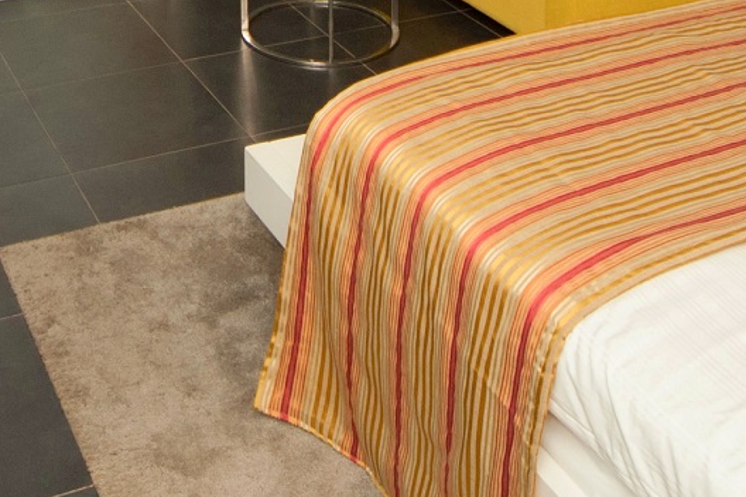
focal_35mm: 58
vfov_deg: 16.8
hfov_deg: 33.8
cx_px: 192
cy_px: -521
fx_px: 1202
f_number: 8
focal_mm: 12
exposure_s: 1/320
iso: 400
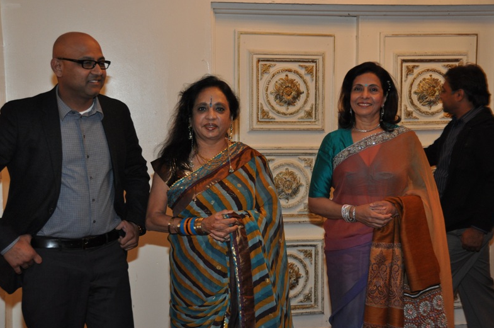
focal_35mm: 52
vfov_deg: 25.9
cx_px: 249
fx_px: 713
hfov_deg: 38.2
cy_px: 165
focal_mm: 34
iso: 800
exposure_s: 1/60
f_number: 4.2
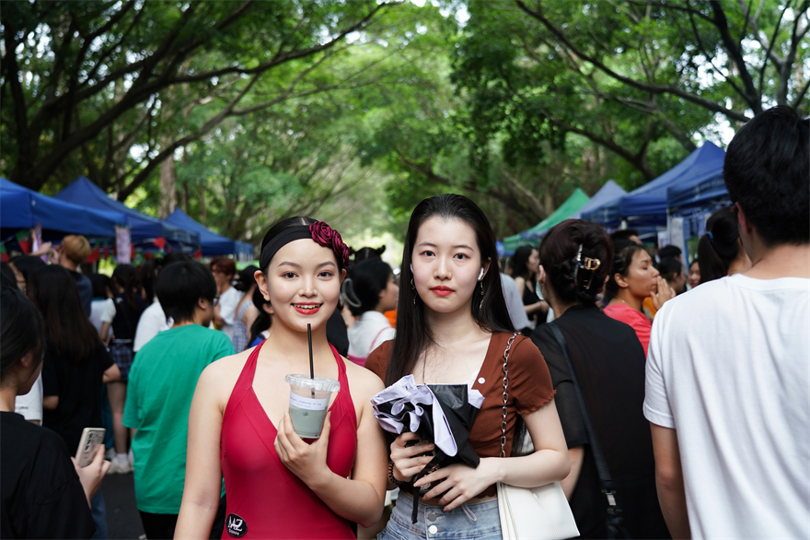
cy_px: 270
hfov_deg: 48.5
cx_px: 405
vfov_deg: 33.4
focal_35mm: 40
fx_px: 900
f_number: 4
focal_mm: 40
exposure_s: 1/80
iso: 250
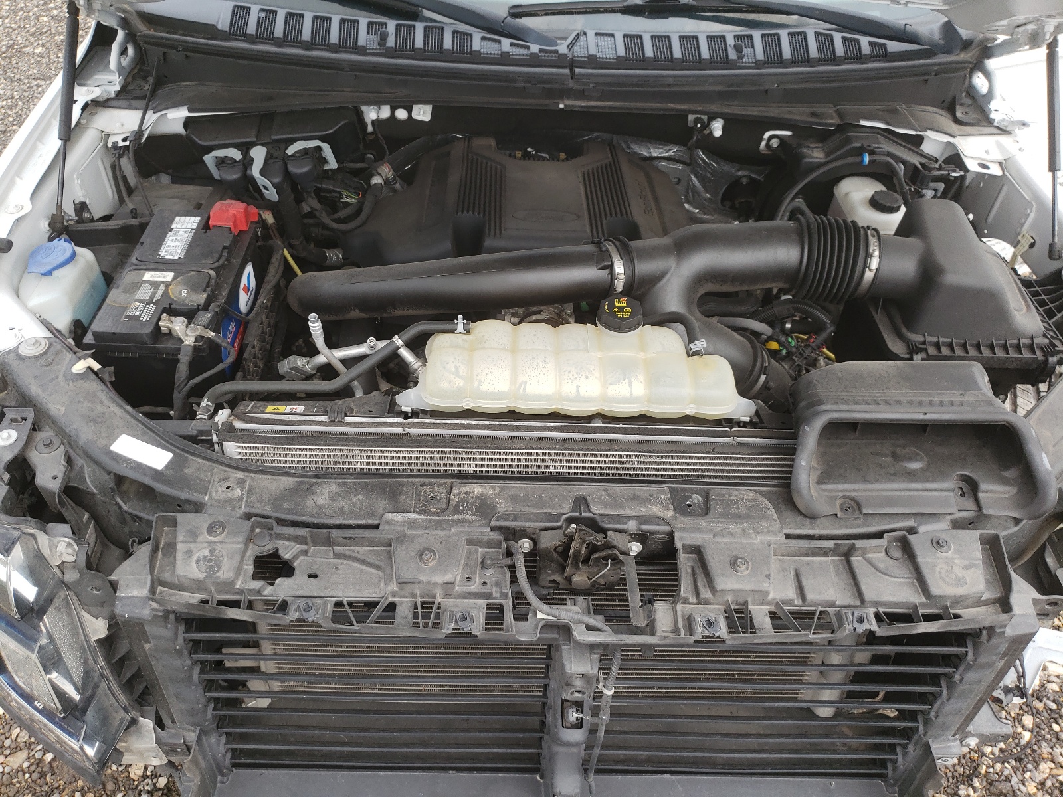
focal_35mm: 26
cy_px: 398
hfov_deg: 67.3
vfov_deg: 53.1
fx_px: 798
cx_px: 532
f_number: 1.5
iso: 50
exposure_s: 1/667
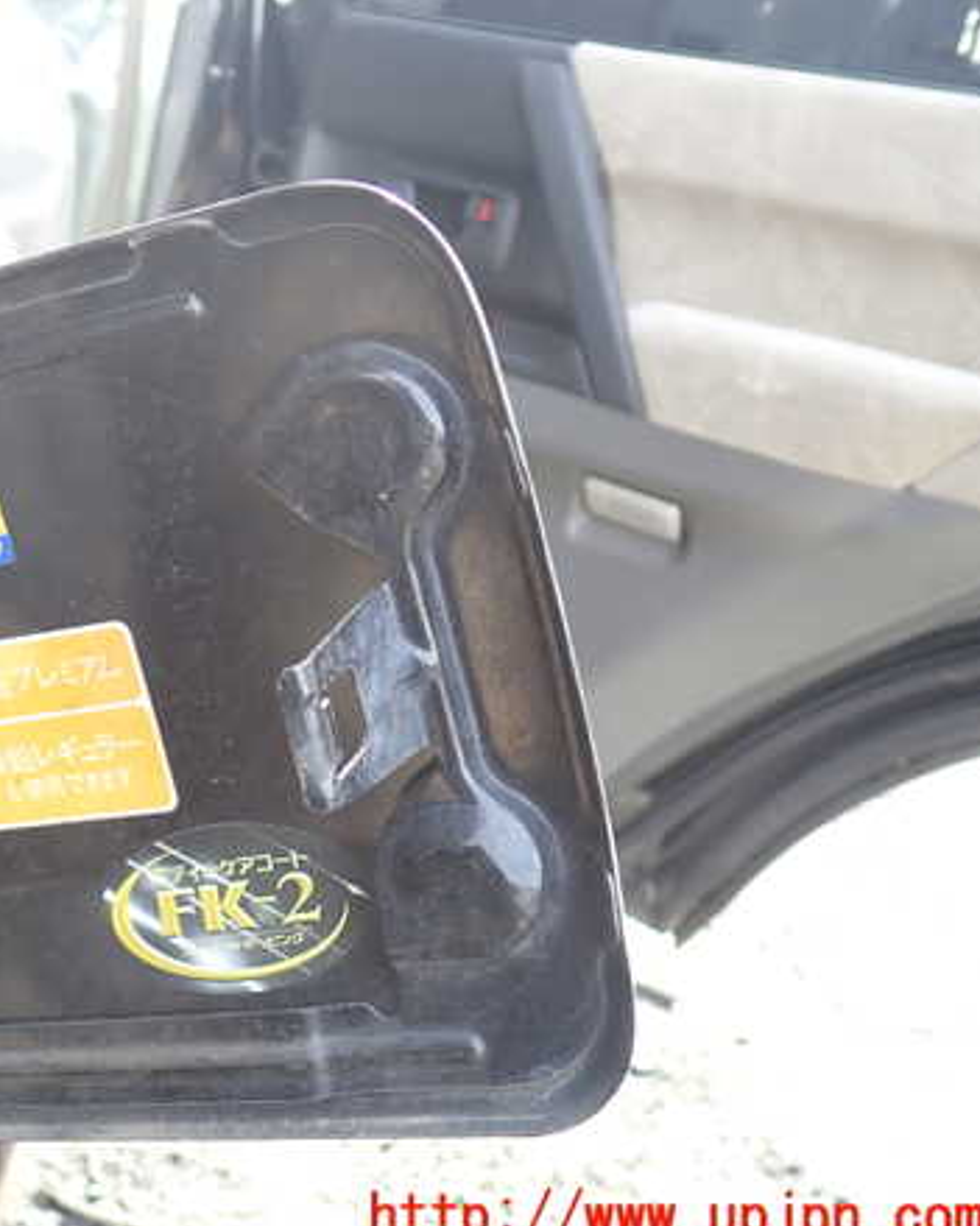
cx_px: 162
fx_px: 1451
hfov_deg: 35.8
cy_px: 626
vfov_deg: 45.8
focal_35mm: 40
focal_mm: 5.4
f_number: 2.3
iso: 100
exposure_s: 1/80
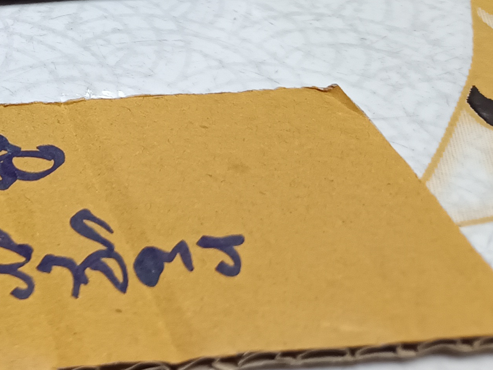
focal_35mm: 76
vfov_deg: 18.0
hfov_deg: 22.0
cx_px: -210
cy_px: -119
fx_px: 1082
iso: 990
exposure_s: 1/25
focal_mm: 5.31
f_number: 1.7
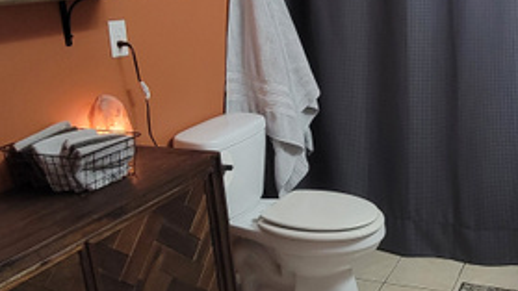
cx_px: 416
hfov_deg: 48.6
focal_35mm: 39
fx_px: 536
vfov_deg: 30.3
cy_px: 106
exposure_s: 1/60
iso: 250
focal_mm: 2.2
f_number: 2.2
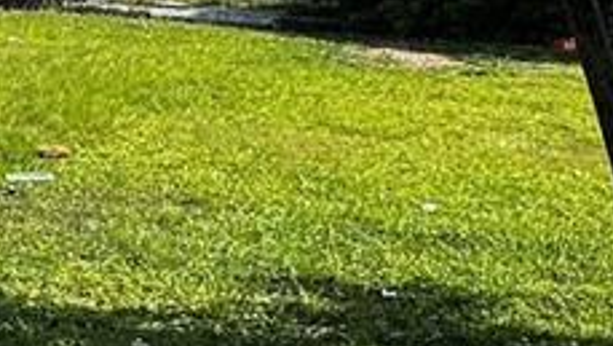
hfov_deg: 24.1
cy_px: 123
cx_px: -126
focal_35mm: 80
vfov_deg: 15.1
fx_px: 1301
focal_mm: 2.22
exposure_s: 1/1453
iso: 50
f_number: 2.2
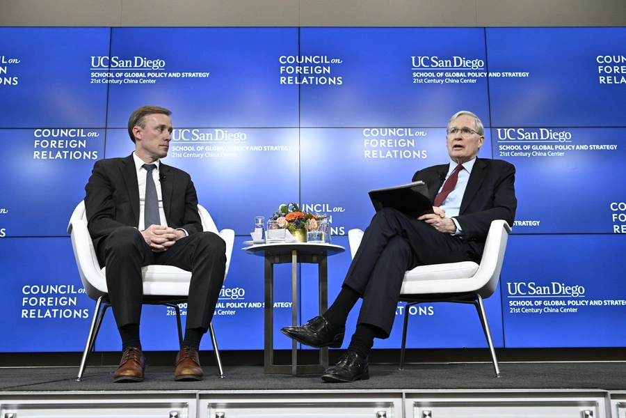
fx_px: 643
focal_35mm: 37
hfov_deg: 51.9
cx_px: 313
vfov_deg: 35.9
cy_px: 209
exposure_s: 1/160
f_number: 5.6
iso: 2000
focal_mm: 37
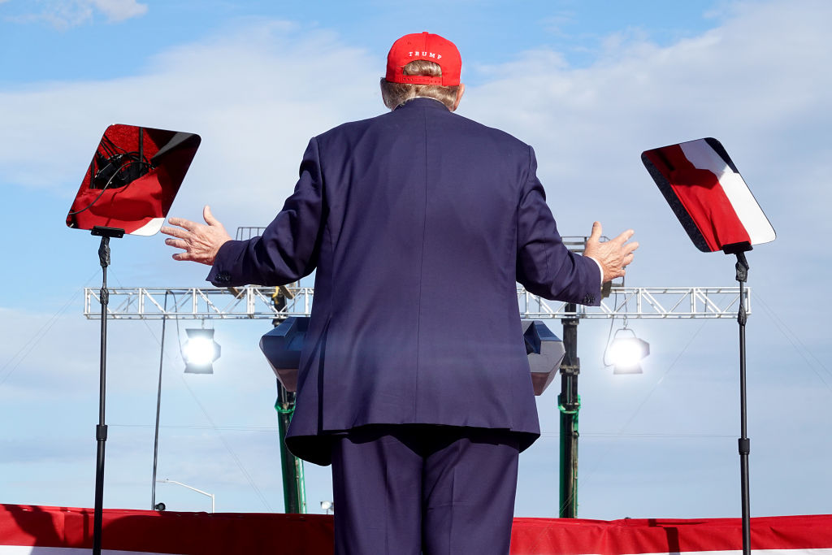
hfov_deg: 17.5
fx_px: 2704
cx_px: 416
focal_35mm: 117
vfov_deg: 11.7
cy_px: 278
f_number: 10
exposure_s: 1/500
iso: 400
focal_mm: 42.74
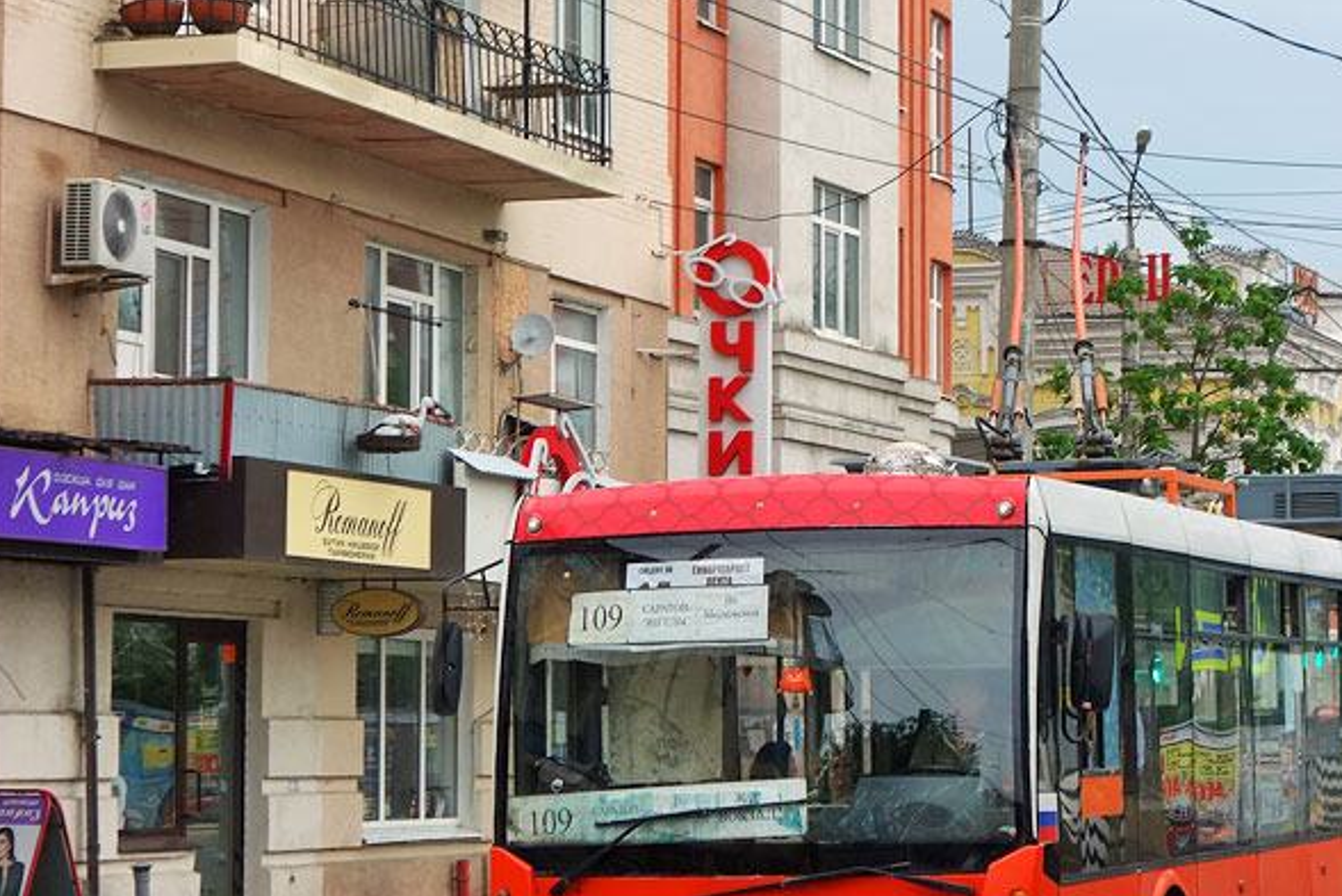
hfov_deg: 18.6
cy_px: 424
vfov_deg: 12.5
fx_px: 4101
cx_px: 729
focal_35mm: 110
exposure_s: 1/500
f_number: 4
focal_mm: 20.19
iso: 125
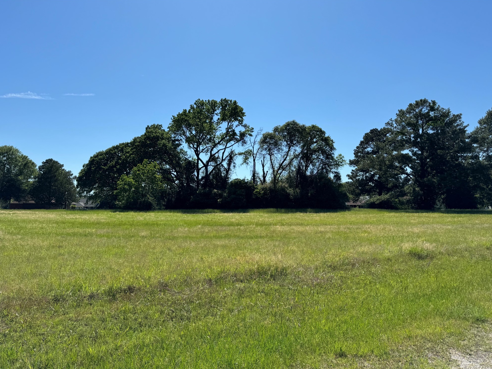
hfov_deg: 69.4
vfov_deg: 54.9
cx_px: 243
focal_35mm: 25
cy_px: 190
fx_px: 355
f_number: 1.78
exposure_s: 1/5814
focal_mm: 6.76
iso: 80
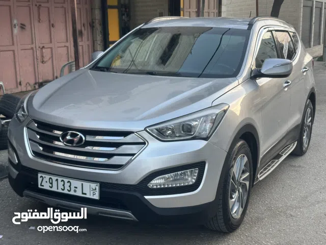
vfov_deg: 30.3
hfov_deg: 39.7
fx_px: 452
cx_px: 163
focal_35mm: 48
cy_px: 122
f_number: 1.78
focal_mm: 6.86
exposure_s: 1/121
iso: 80
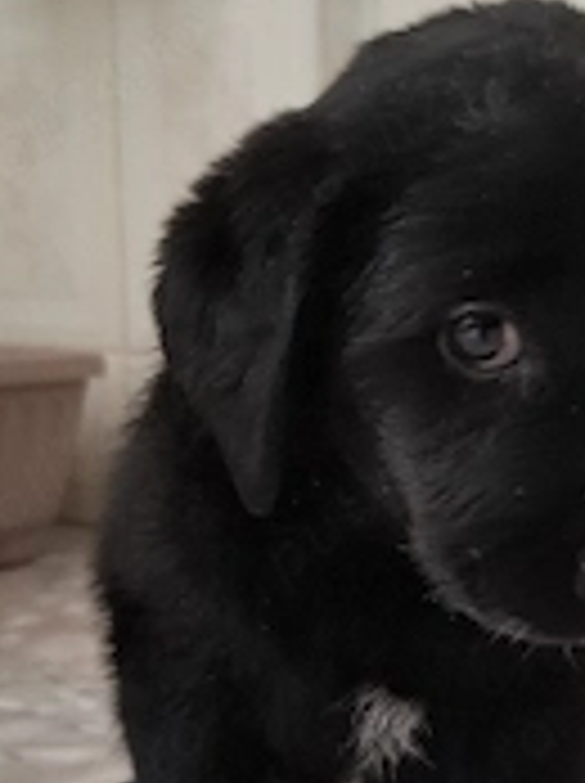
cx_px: 500
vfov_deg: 35.8
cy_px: 526
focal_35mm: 53
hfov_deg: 26.7
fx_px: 1197
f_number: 1.8
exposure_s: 1/25
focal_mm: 5.54
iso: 640
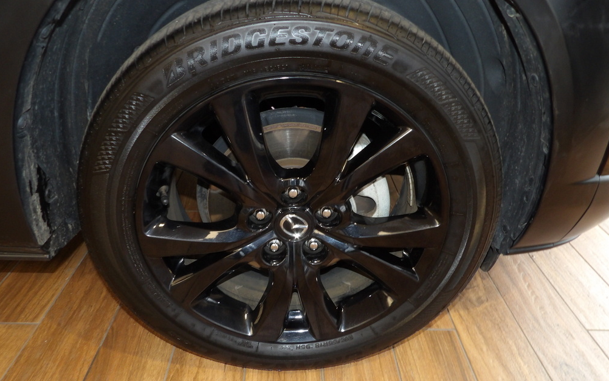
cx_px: 300
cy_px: 211
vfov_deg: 47.5
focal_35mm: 26
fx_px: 431
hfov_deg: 70.4
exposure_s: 1/32
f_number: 3.2
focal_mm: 4.3
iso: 200
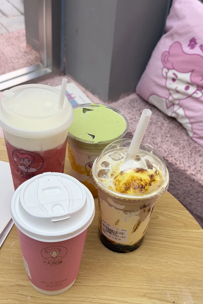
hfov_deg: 27.0
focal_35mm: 50
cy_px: 152
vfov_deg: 39.6
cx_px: 108
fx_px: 423
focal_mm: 6.76
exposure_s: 1/100
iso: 80
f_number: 1.78
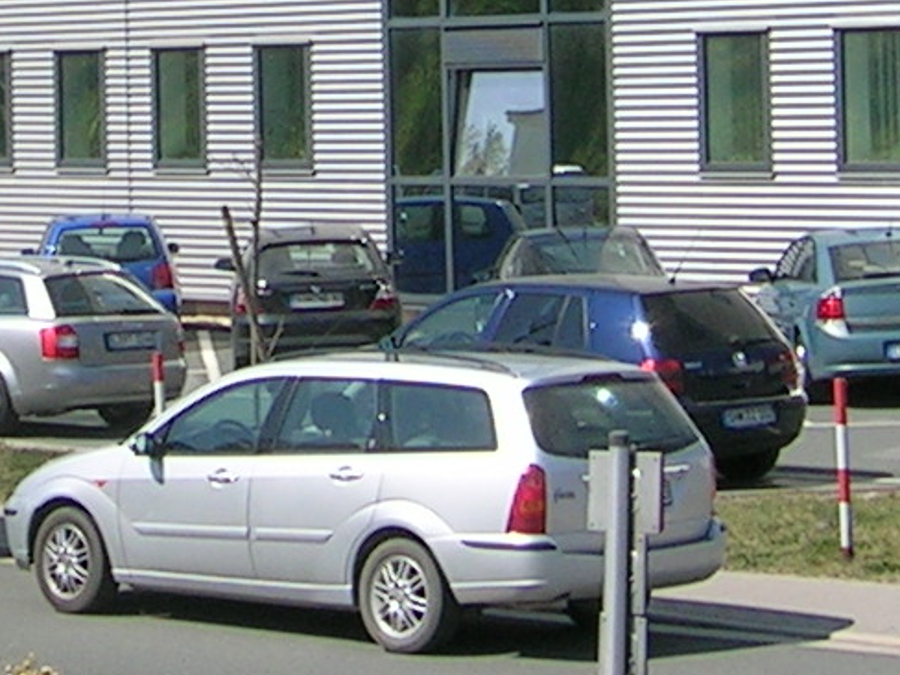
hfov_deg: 13.3
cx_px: 98
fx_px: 3822
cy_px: -242
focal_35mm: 147
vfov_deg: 9.9
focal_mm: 5.4
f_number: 4.8
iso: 50
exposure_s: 1/452
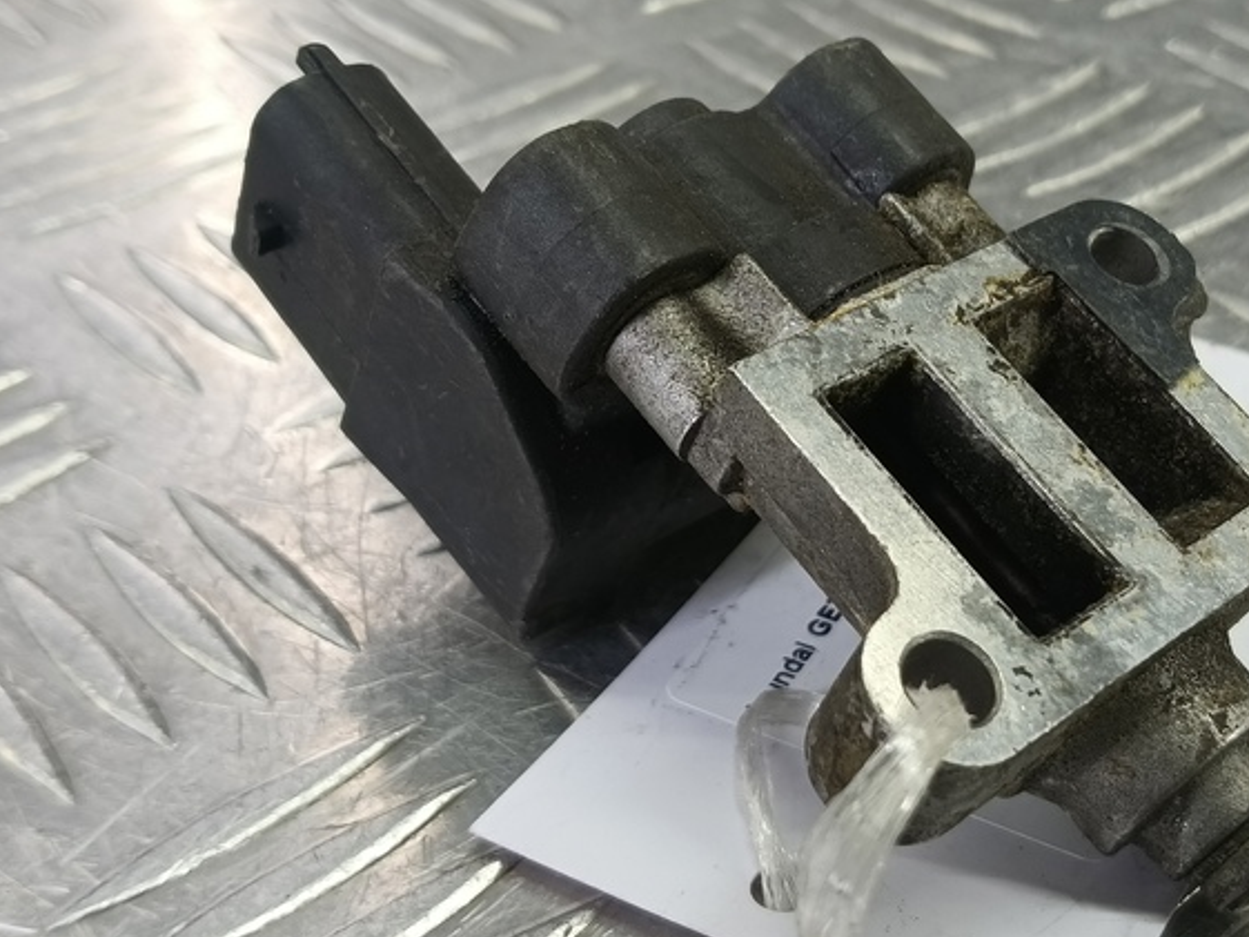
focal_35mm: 42
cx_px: 833
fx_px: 1516
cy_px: 450
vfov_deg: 34.4
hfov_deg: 44.1
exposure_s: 1/50
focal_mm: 4.11
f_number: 1.6
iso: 140
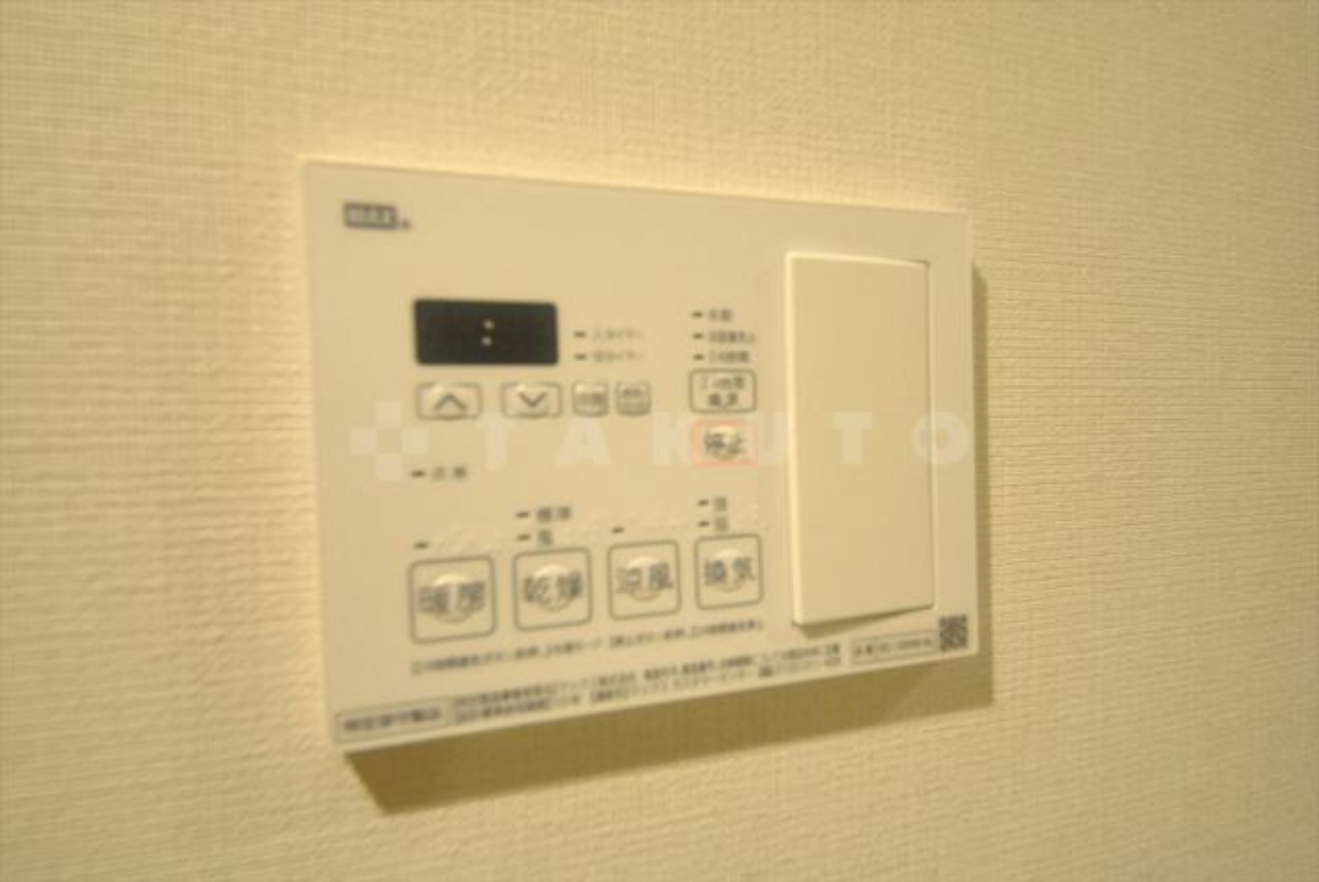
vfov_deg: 67.5
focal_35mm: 18
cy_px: 441
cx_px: 660
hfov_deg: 89.9
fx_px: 660
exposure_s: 1/20
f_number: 5
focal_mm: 12
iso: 1600
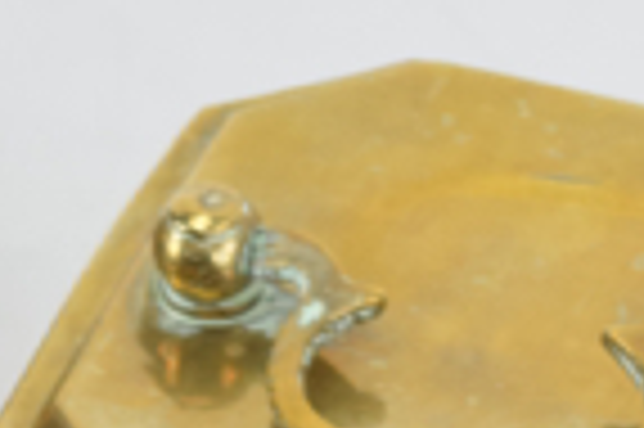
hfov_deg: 5.6
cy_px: 768
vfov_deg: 3.7
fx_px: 6616
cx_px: 315
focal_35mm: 370
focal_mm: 55
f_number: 5.6
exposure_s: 1/125
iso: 800
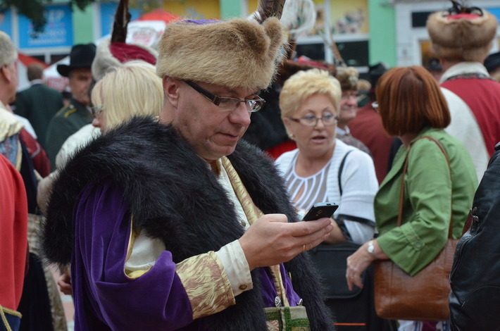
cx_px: 250
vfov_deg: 7.5
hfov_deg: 11.3
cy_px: 166
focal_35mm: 183
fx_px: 2536
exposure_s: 1/125
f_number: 9
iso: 1600
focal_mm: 122
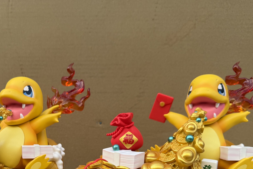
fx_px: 316
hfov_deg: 42.1
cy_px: 161
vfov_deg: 28.4
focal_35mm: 45
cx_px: 58
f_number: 1.78
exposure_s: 1/849
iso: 80
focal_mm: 6.76
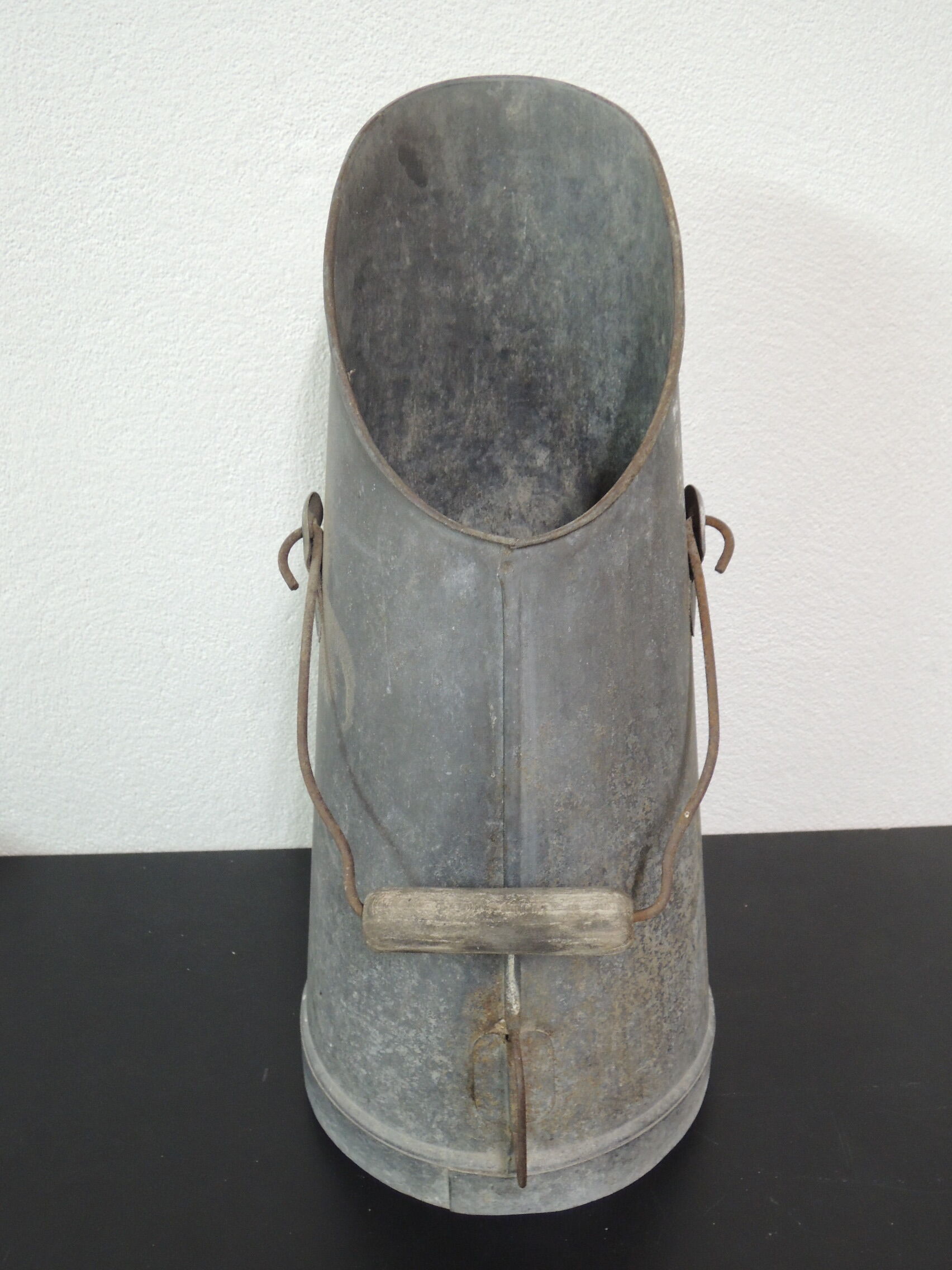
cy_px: 635
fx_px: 1137
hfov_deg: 45.4
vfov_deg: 58.4
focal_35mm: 31
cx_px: 476
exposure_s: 1/15
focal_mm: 5.5
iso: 400
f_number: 3
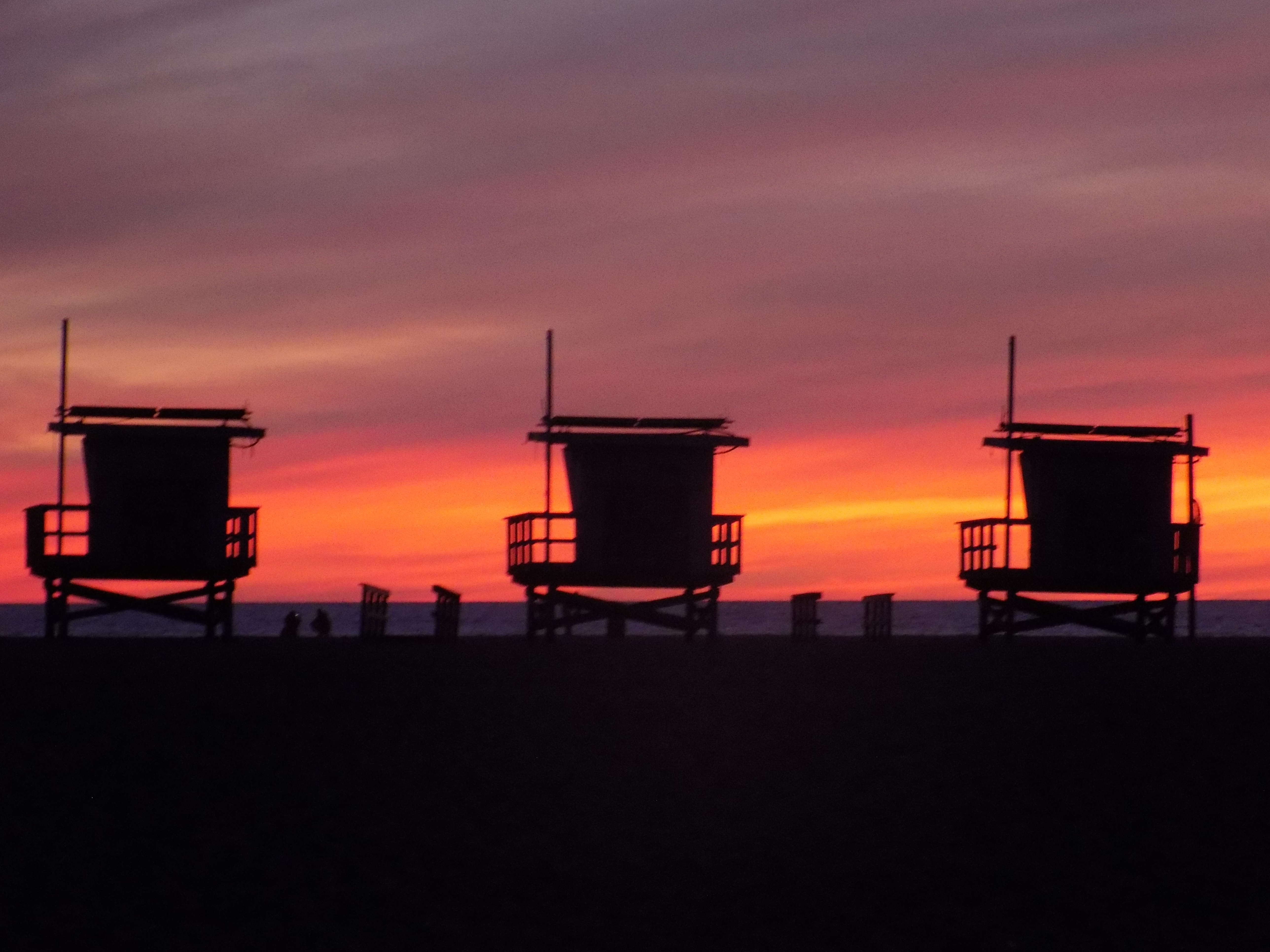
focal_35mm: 190
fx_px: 6971
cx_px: 635
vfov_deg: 7.8
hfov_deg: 10.4
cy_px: 476
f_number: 5.4
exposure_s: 1/15
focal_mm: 33.7
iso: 400
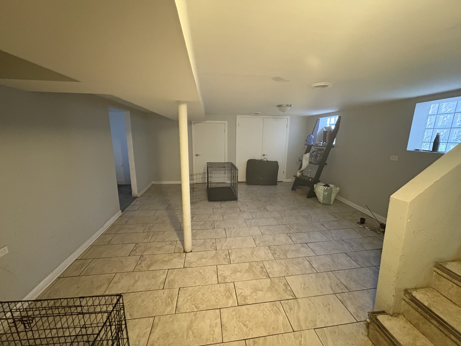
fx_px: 186
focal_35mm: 14
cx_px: 230
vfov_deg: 85.7
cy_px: 173
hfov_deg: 102.1
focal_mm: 2.22
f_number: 2.2
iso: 1000
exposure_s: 1/30
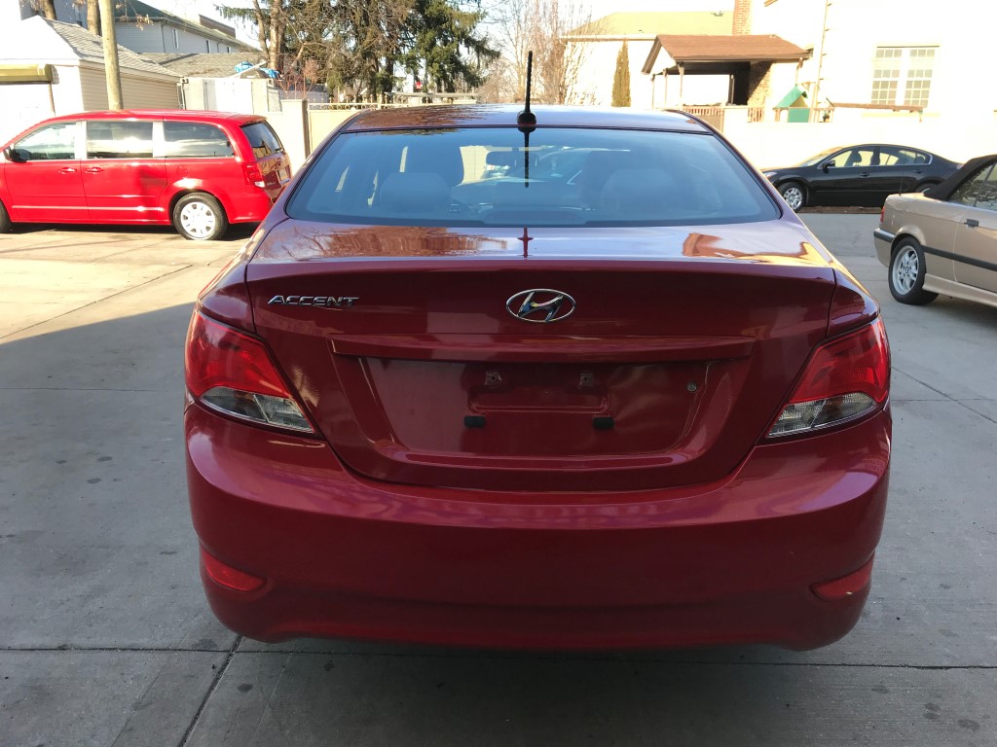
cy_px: 374
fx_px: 806
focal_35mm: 28
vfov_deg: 49.7
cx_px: 498
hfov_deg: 63.4
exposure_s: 1/413
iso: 20
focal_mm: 3.99
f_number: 1.8
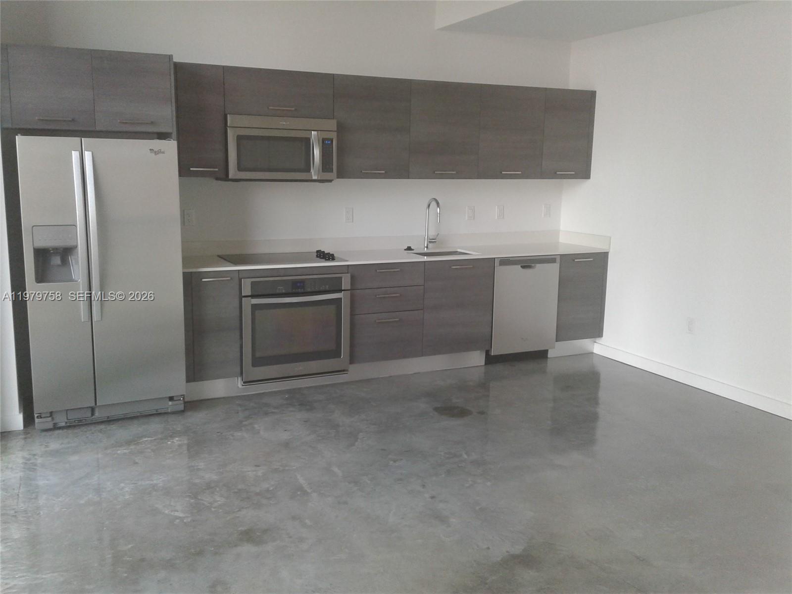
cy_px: 297
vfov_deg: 42.9
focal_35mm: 33
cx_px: 396
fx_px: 755
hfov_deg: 55.4
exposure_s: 1/50
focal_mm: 3.3
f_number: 2.2
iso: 50
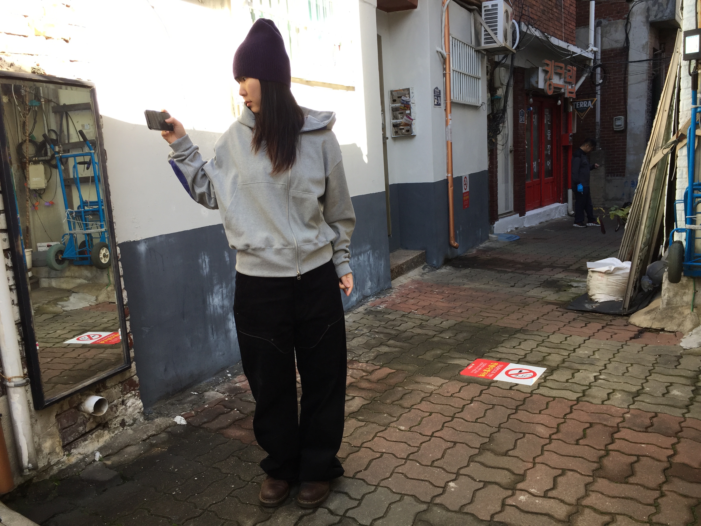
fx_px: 587
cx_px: 350
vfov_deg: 48.2
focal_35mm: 29
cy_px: 263
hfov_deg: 61.7
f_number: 2.2
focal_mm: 4.15
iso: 32
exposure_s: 1/184
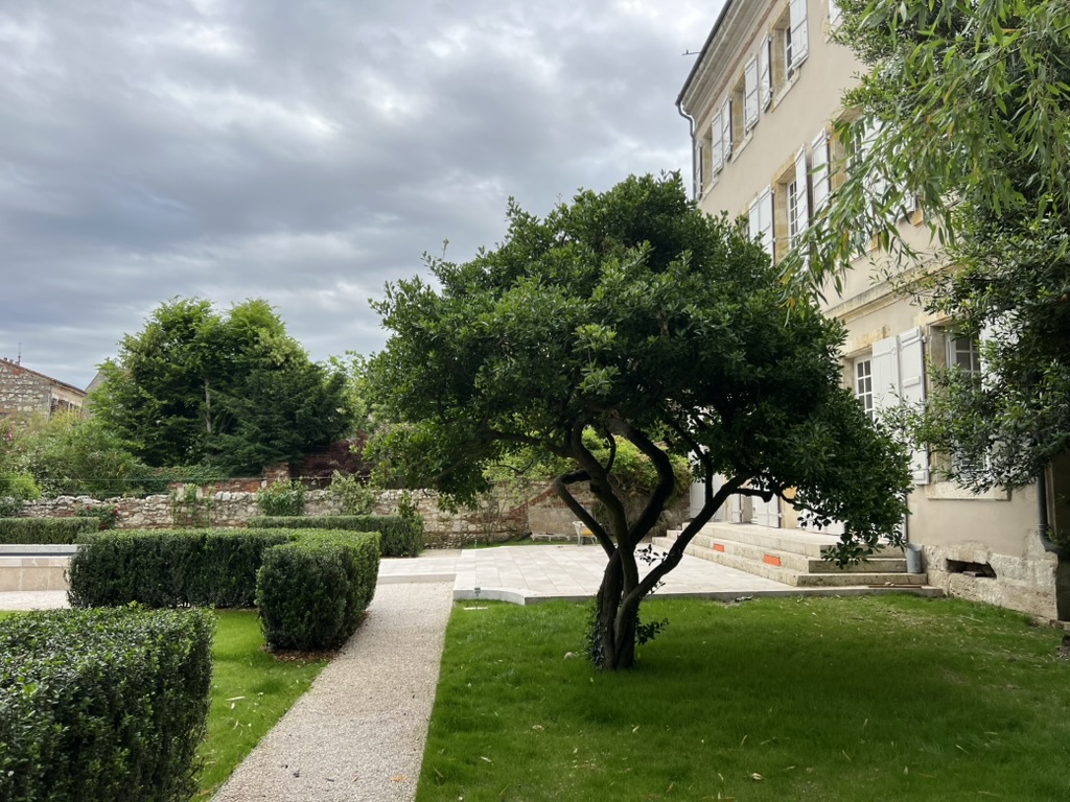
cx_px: 535
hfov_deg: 67.3
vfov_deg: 53.1
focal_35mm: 26
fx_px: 804
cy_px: 401
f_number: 1.5
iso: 50
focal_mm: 5.7
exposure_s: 1/2045
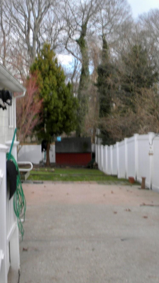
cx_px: 48
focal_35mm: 47
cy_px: 127
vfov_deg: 43.7
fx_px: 352
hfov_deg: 25.3
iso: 80
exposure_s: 1/204
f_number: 3.5
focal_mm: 5
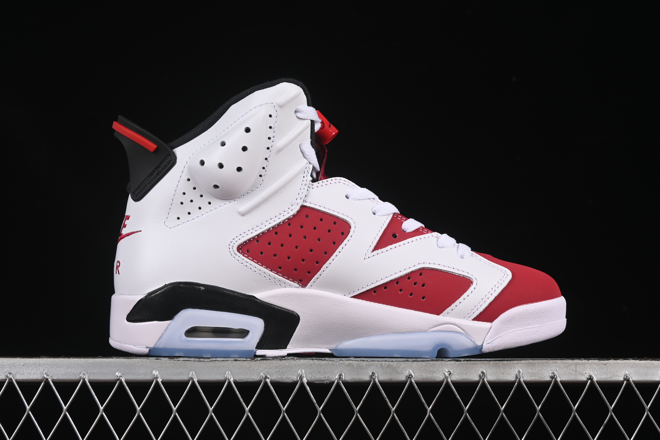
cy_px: 220
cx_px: 330
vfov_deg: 18.2
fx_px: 1375
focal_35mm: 75
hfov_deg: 27.0
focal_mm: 50
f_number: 8
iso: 160
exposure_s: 1/80
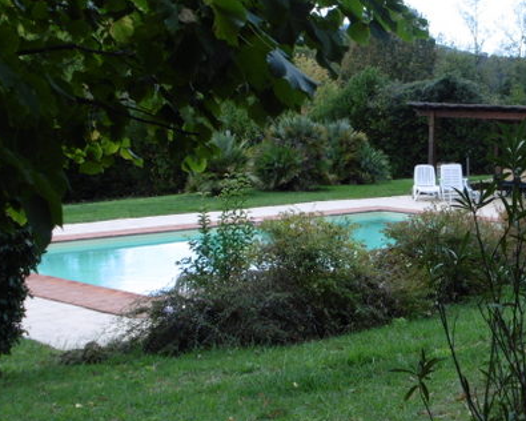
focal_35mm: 87
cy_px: 132
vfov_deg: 17.6
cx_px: 370
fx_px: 1354
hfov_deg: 21.8
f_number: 3.7
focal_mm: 8
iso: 100
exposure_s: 1/500
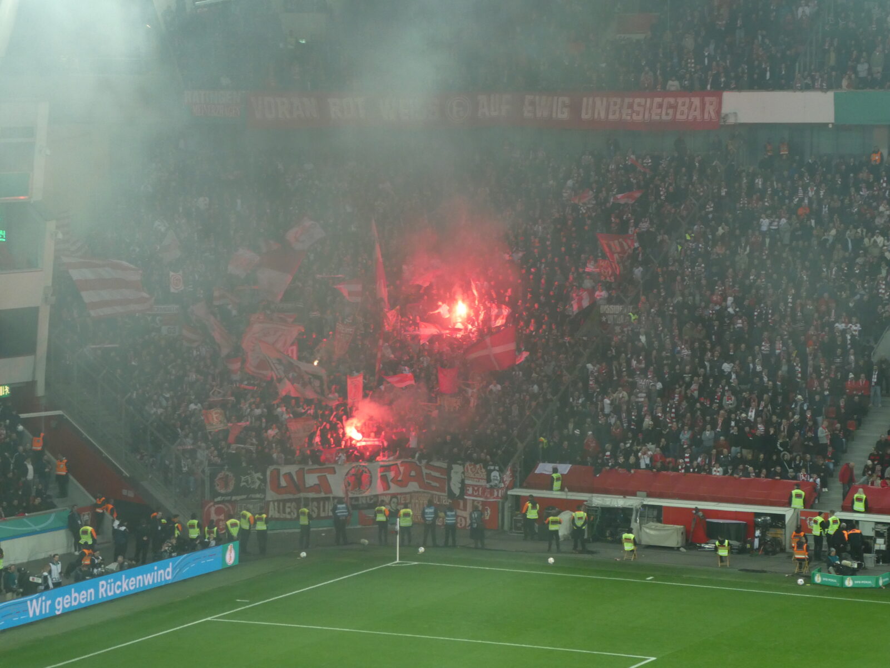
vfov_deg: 12.9
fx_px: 2957
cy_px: 334
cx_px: 445
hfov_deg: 17.1
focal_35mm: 115
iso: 320
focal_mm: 20.6
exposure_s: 1/80
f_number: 5.1
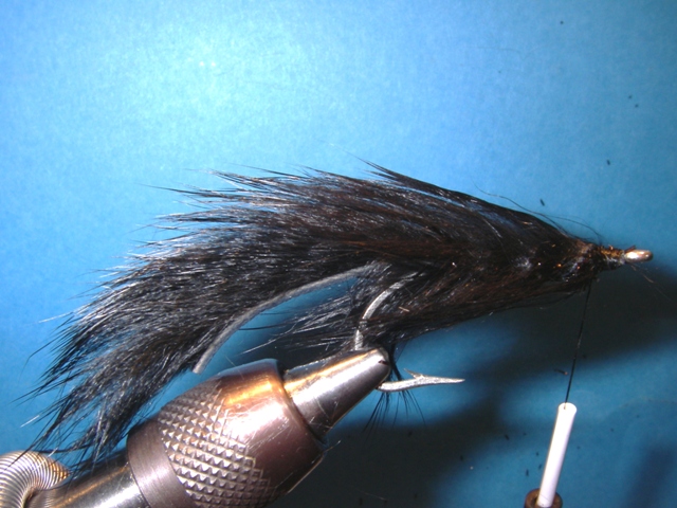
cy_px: 254
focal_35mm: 38
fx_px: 743
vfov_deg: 37.7
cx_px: 338
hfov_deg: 49.0
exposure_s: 1/40
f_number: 6.6
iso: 80
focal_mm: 6.3
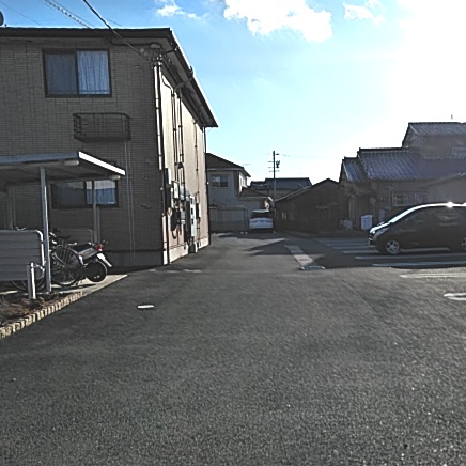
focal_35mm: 35
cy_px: 253
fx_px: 533
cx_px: 292
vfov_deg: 47.2
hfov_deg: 46.8
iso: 60
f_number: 2.2
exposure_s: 1/2174
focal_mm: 3.46
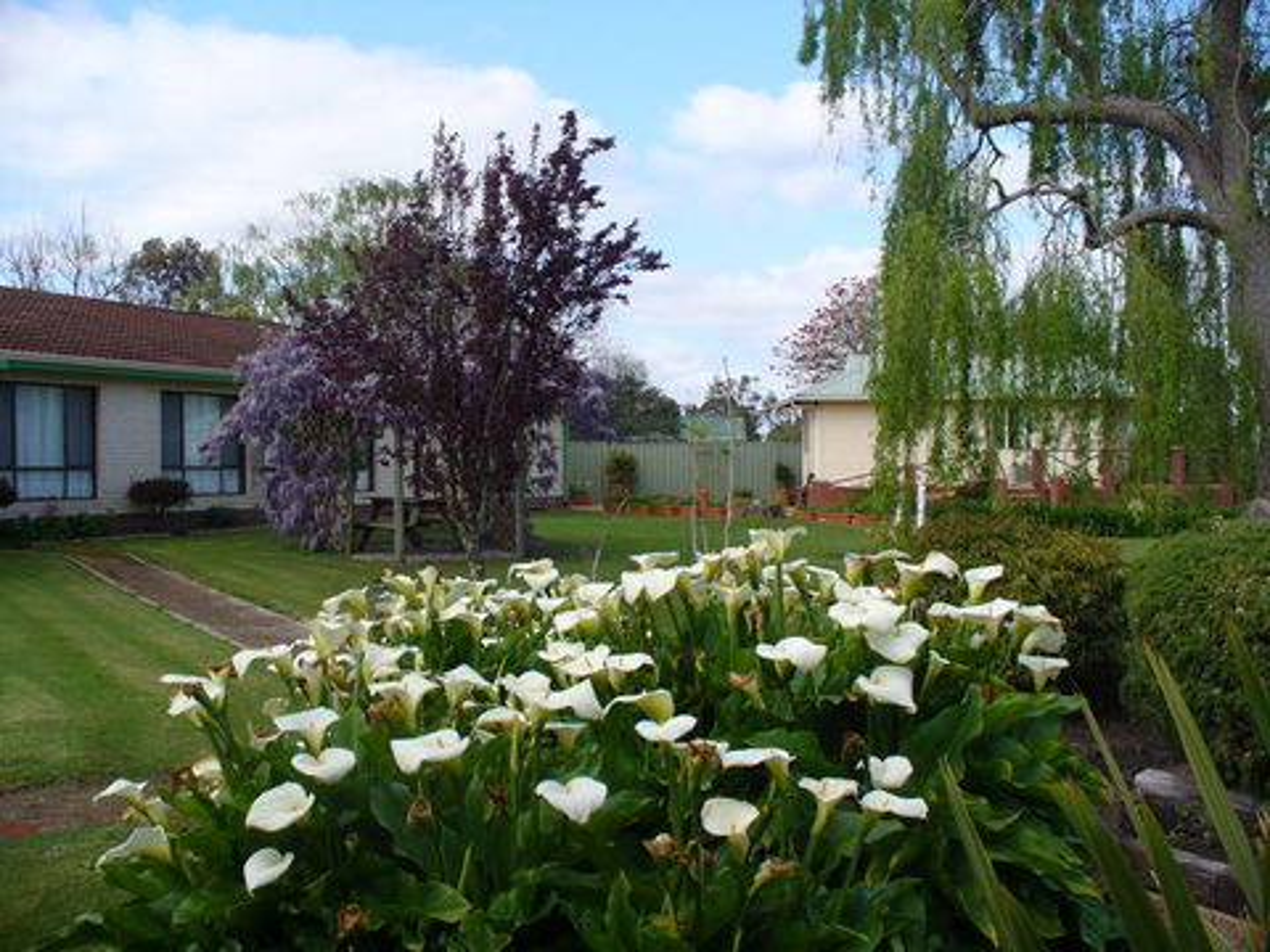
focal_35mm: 37
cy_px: 476
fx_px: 1357
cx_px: 635
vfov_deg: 38.7
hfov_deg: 50.1
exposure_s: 1/160
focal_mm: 6.1
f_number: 5.6
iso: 64
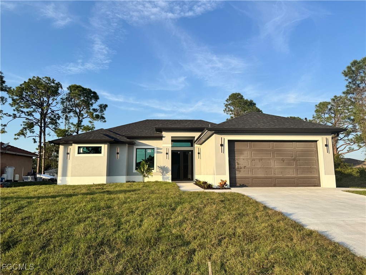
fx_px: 254
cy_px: 138
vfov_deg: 56.8
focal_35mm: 24
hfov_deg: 71.6
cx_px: 183
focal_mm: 6.76
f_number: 1.78
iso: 80
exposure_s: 1/3247
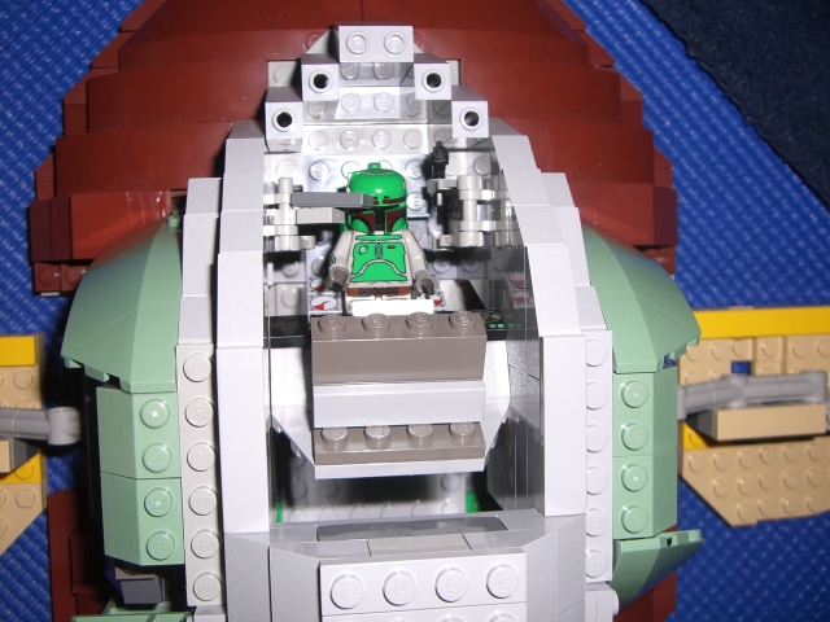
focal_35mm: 38
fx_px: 911
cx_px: 415
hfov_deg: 49.0
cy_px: 311
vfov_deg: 37.7
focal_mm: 6.2
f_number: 2.7
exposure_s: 1/60
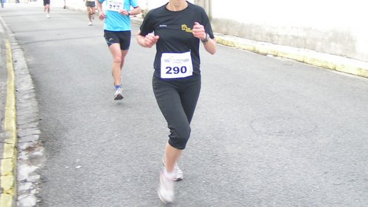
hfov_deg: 40.5
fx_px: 497
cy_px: 50
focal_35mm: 51
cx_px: 213
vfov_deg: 23.2
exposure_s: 1/125
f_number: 2.8
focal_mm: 5.8
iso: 50
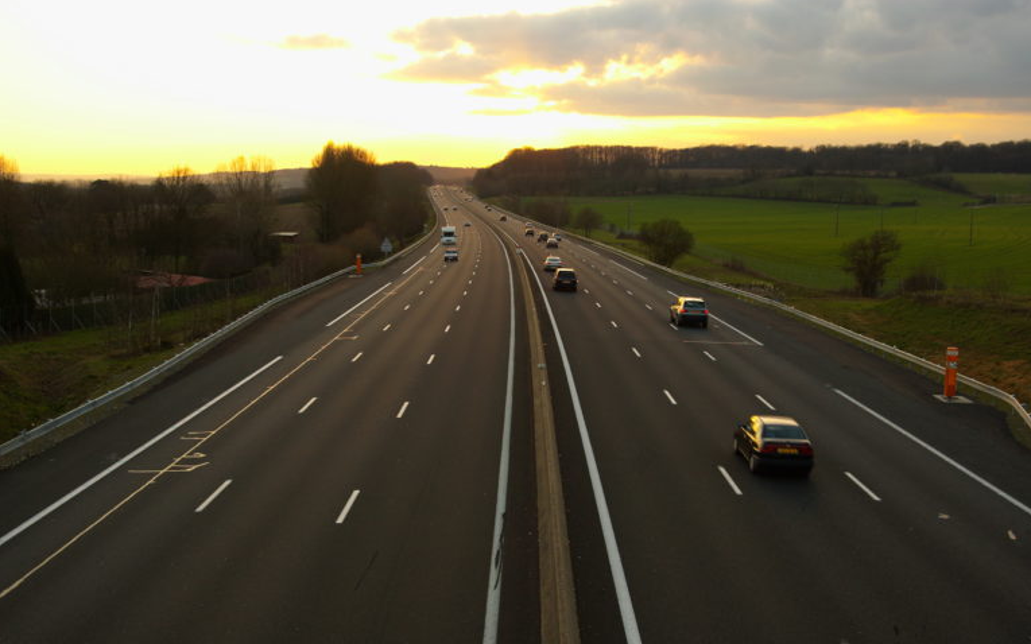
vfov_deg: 29.8
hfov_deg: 46.2
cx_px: 516
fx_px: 1208
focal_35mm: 43
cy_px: 342
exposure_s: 1/125
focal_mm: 28
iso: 200
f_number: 5.6
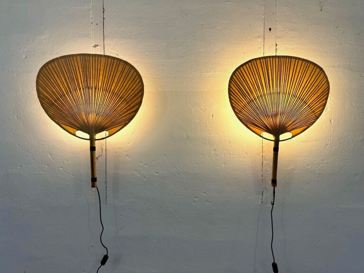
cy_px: 136
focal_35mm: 24
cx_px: 182
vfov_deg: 56.8
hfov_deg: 71.6
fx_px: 252
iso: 125
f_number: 1.78
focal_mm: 6.86
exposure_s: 1/50
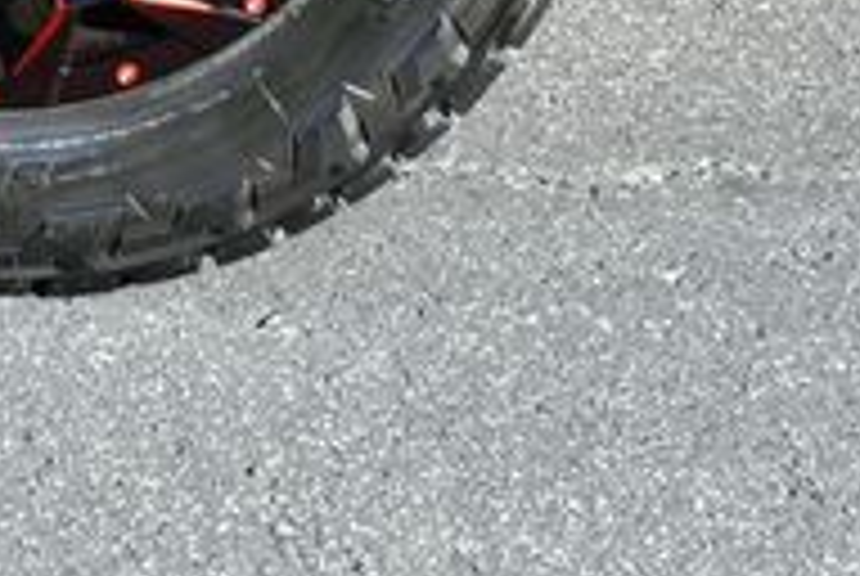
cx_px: -50
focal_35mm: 194
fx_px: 4642
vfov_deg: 7.0
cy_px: -328
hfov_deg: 10.5
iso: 250
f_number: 5.6
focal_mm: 29
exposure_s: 1/250
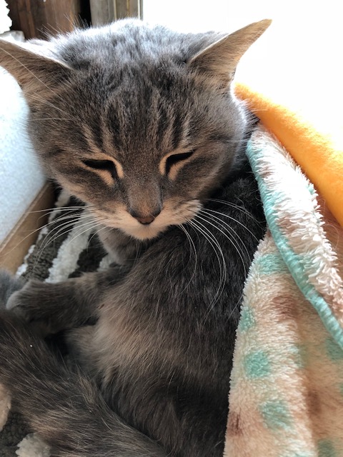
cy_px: 228
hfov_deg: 48.2
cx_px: 172
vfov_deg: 61.7
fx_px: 383
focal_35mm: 29
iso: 40
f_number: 1.8
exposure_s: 1/24
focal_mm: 3.99
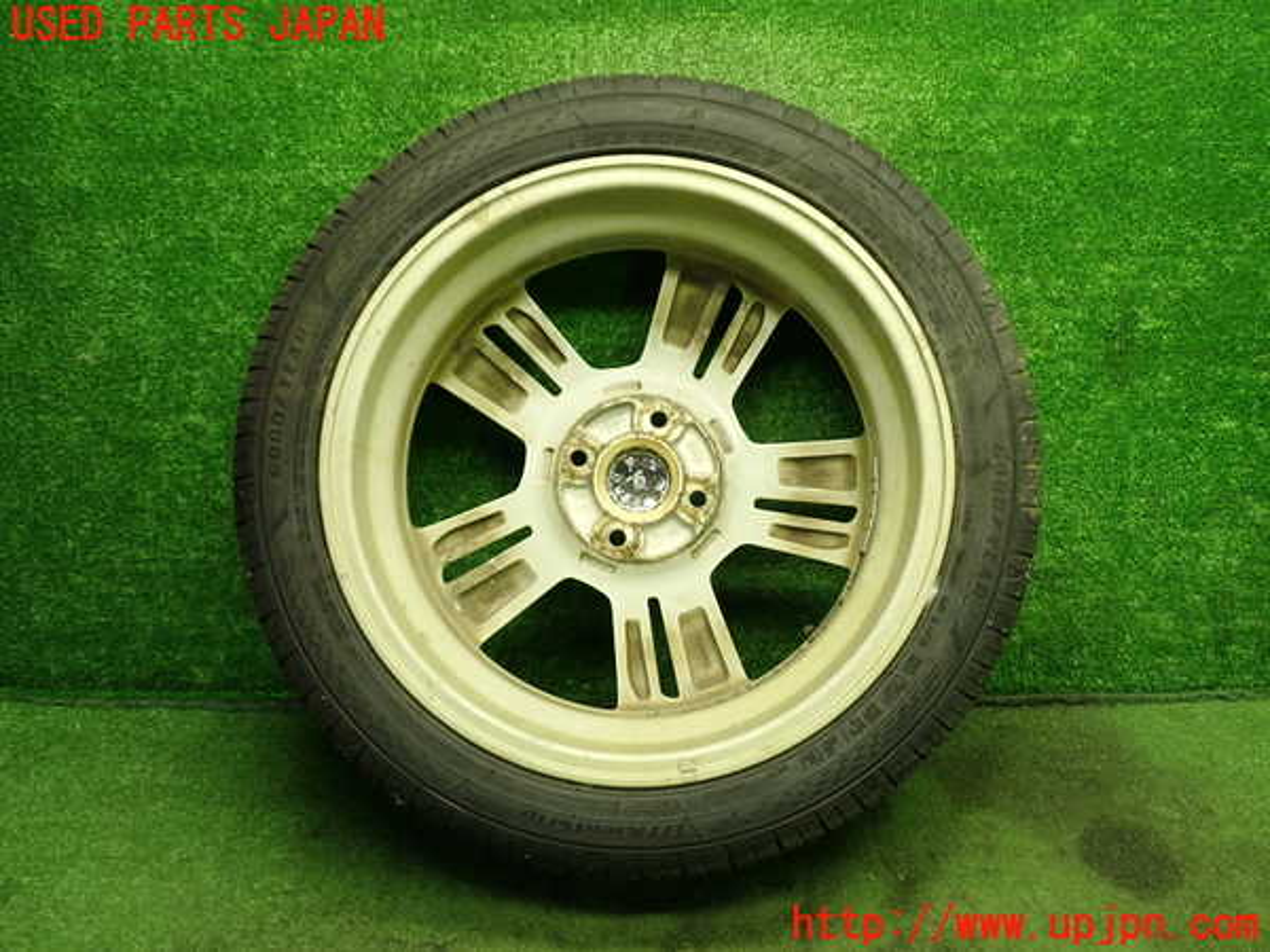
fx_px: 1101
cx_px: 635
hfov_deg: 60.0
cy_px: 476
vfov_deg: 46.8
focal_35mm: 30
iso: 200
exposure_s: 1/40
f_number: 2.3
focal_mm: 5.4
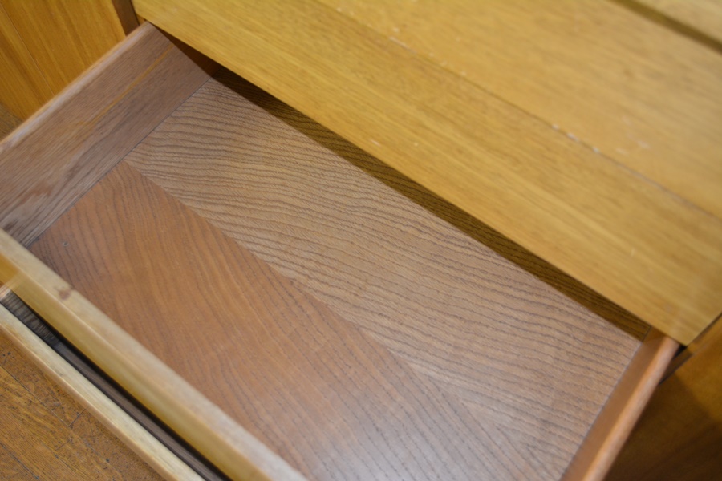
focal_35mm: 36
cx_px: 361
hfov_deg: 53.1
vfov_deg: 36.9
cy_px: 240
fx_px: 722
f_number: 4
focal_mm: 24
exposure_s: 1/60
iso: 1000
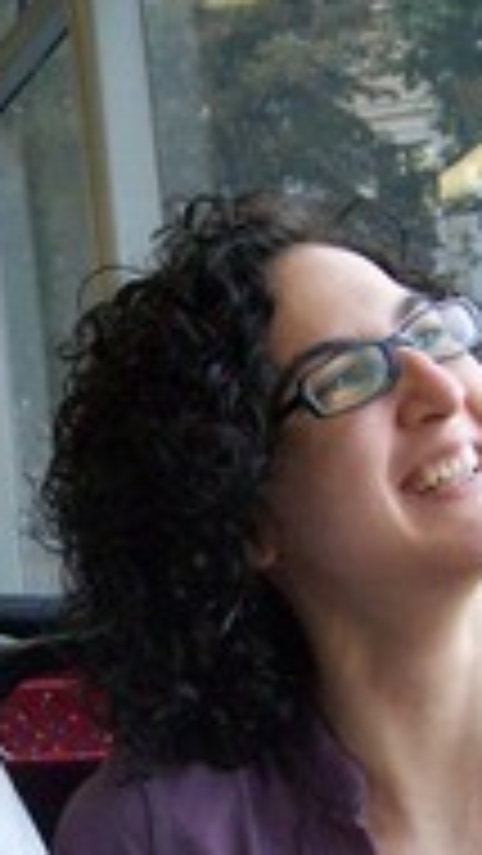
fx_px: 2225
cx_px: 81
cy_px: 585
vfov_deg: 21.7
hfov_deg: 12.3
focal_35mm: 98
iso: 400
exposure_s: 1/200
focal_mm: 6.3
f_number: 2.8
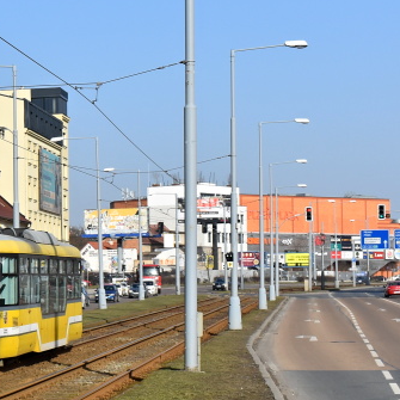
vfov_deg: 15.4
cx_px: -209
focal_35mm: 113
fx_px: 1481
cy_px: 208
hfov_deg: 14.3
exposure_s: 1/400
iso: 200
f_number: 10
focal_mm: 29
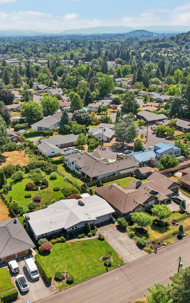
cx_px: 64
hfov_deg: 36.9
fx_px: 282
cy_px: 152
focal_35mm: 34
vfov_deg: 56.7
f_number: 2.8
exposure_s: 1/400
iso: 110
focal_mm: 8.4
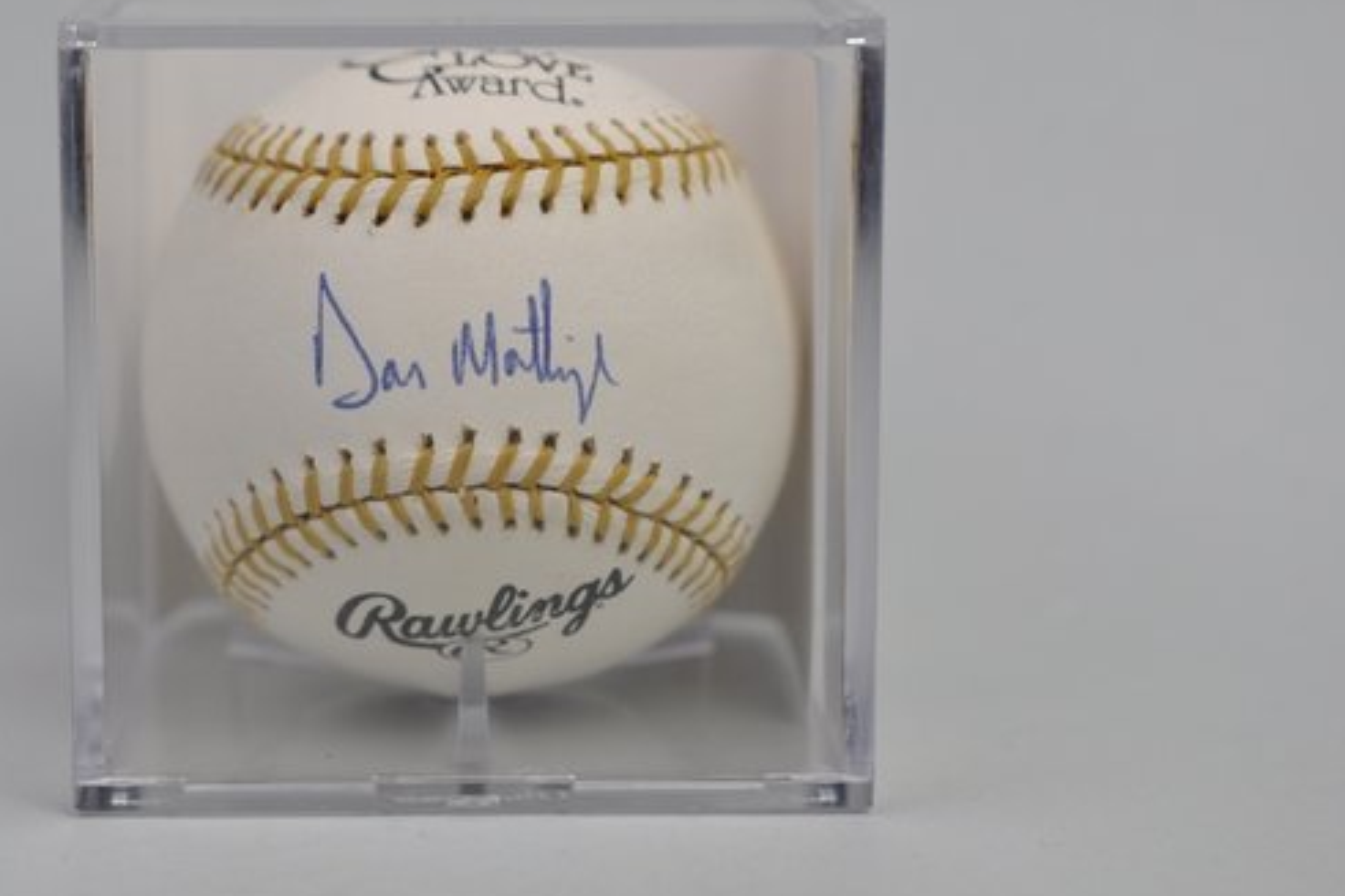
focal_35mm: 87
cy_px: 379
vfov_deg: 15.7
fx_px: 3249
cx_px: 463
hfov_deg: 23.3
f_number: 5
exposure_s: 1/100
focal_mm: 40
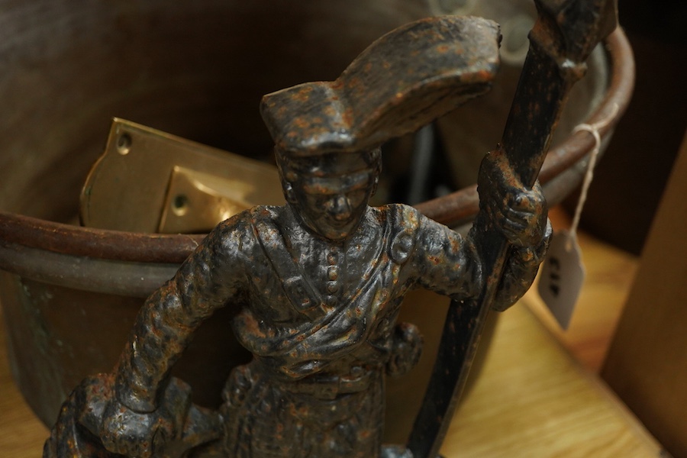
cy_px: 229
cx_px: 344
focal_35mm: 45
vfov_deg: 29.9
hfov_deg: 43.6
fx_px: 859
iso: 1600
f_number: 3.5
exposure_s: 1/125
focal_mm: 30
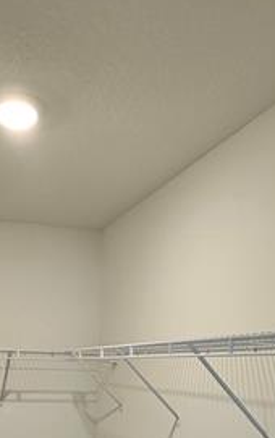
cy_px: 448
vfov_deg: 42.7
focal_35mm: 39
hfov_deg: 32.2
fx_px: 466
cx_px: 65
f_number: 2.2
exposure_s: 1/60
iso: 100
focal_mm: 1.7
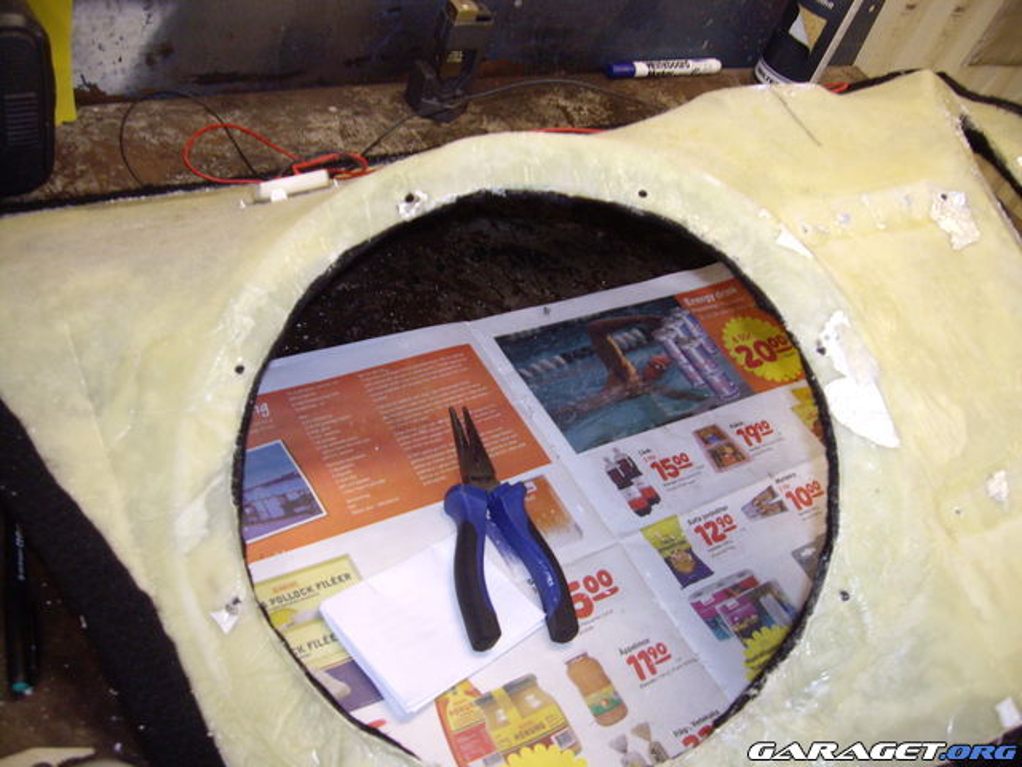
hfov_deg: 49.0
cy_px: 384
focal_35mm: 38
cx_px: 511
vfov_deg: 37.7
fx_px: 1122
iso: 200
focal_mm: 6.2
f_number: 2.7
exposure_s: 1/40
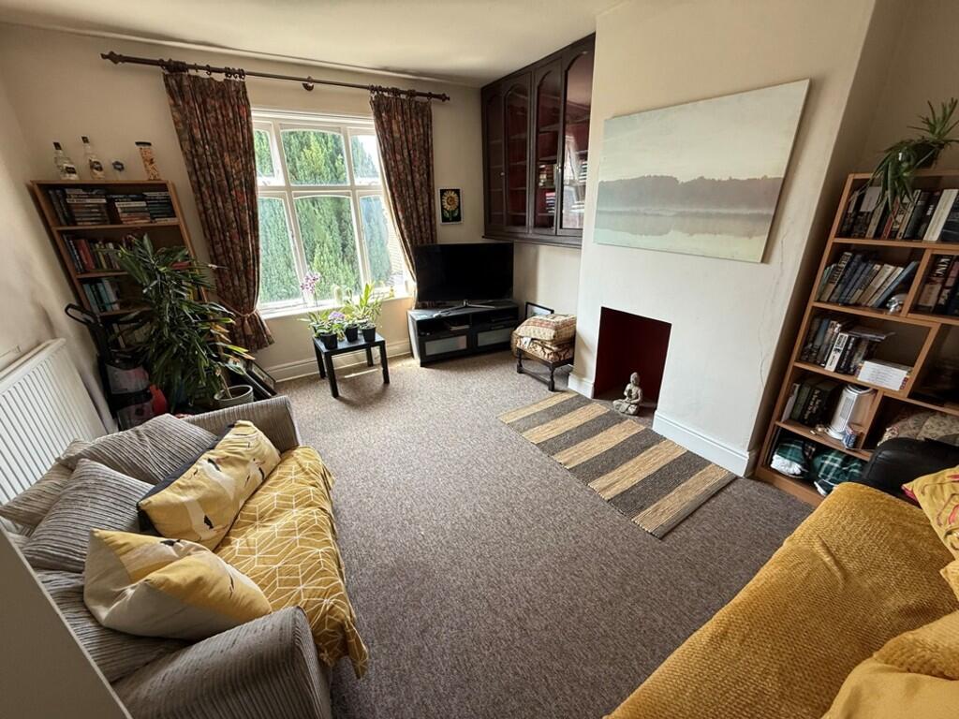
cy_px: 360
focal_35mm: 14
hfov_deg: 102.1
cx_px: 480
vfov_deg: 85.7
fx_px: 388
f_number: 2.2
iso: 125
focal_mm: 2.22
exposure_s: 1/99
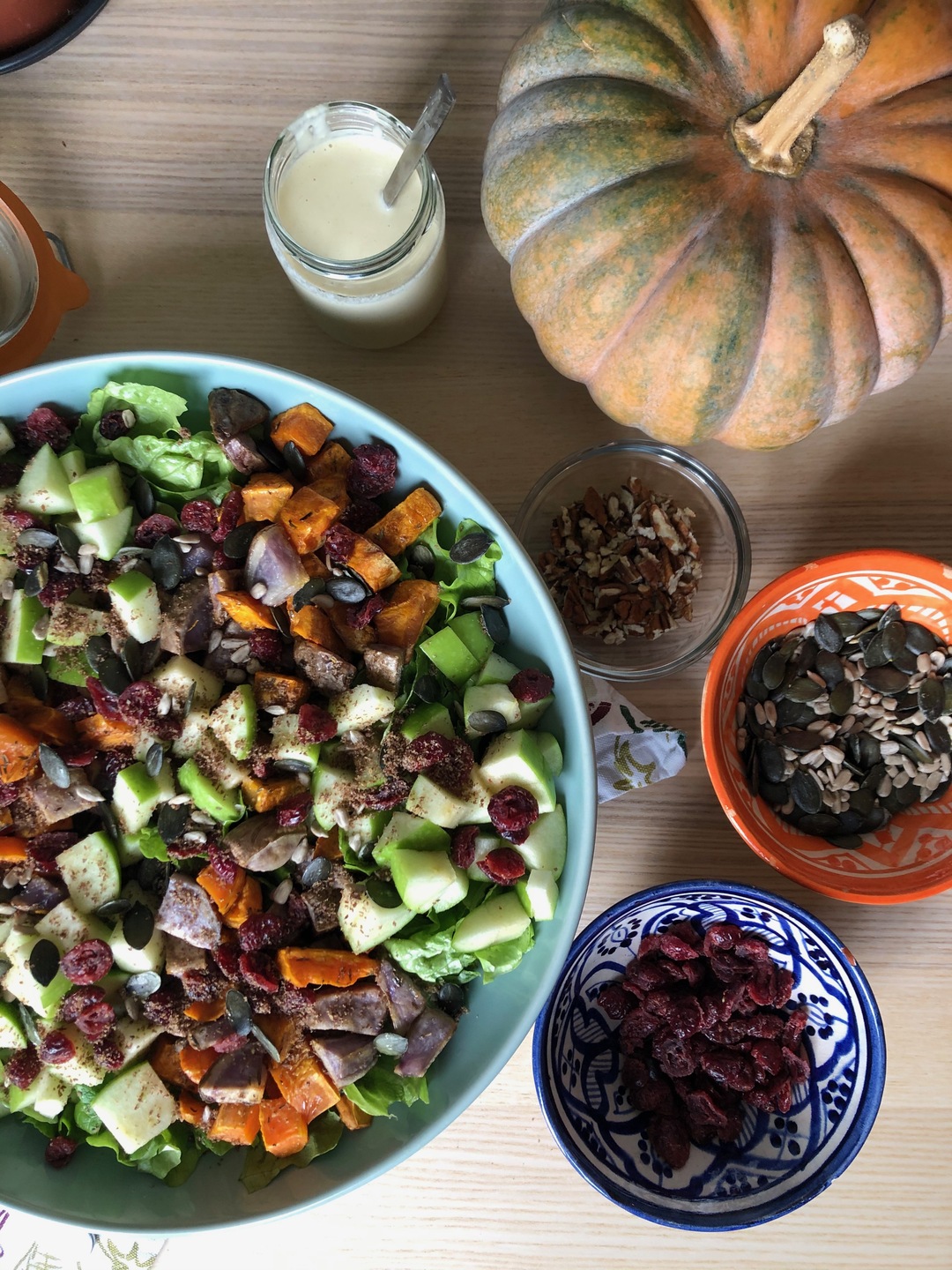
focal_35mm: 28
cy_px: 635
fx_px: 1027
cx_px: 476
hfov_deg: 49.7
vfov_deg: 63.4
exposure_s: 1/33
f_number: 1.8
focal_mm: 3.99
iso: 32
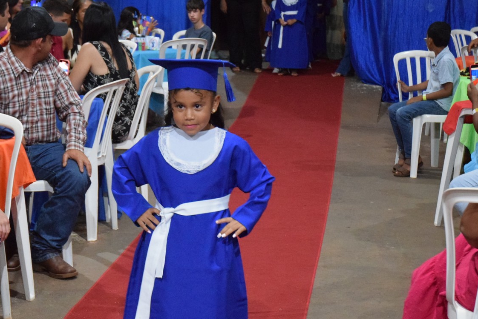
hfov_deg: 23.0
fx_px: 1169
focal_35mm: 88
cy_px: 219
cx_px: 166
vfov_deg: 15.5
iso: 5600
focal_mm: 40
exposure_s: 1/60
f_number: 4.2
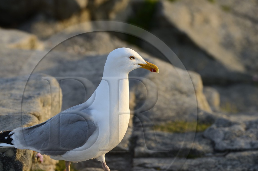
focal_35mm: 281
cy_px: 114
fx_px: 2012
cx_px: 104
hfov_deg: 7.3
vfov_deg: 4.9
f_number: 5.6
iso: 200
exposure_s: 1/320
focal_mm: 200
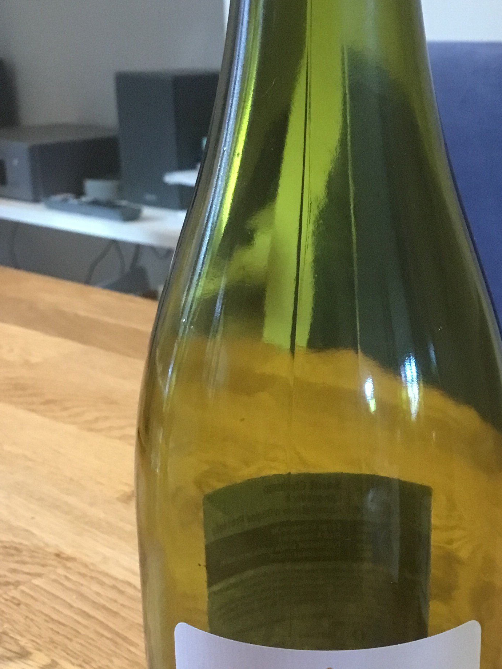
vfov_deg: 34.7
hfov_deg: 26.3
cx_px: 362
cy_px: 426
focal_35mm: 55
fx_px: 1063
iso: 200
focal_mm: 3.3
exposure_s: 1/25
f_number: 2.4
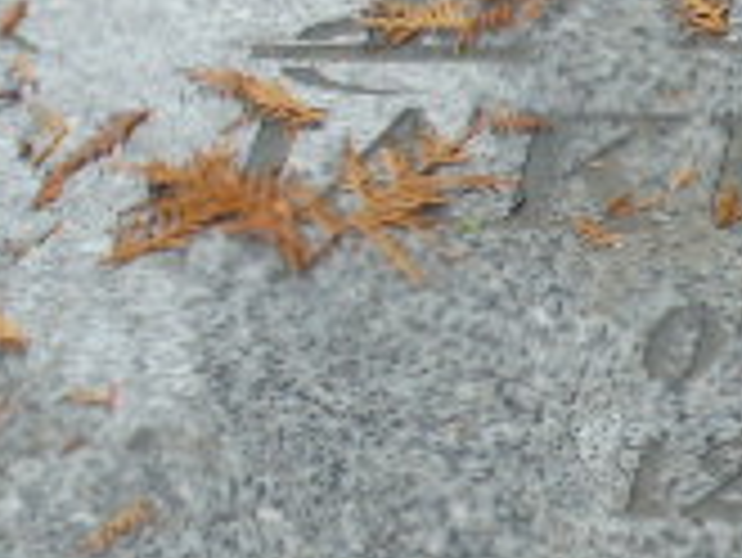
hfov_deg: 7.1
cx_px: 1142
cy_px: 630
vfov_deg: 5.4
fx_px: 5899
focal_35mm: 275
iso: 80
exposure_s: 1/60
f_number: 4.7
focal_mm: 13
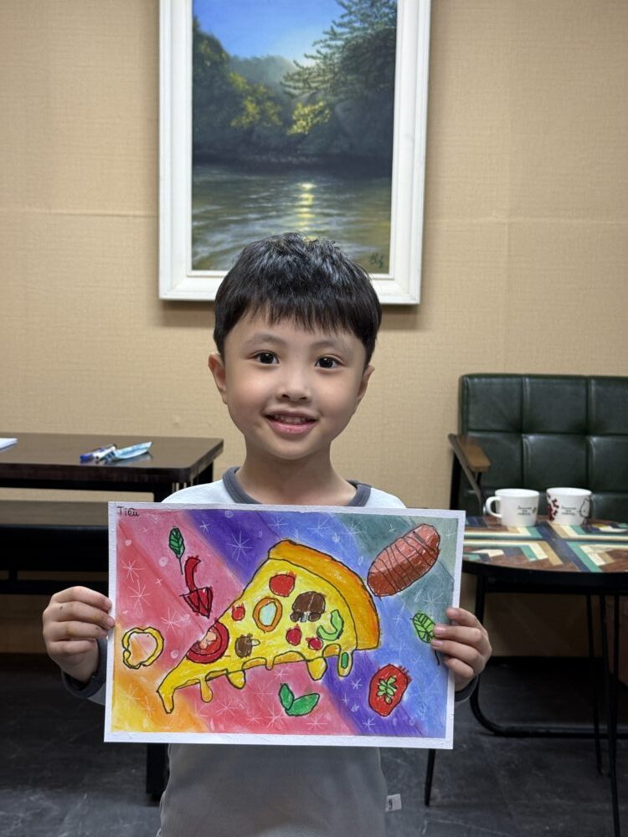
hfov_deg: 30.3
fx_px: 1161
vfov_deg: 39.7
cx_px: 314
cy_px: 418
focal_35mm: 48
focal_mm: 6.76
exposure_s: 1/50
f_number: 1.78
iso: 64
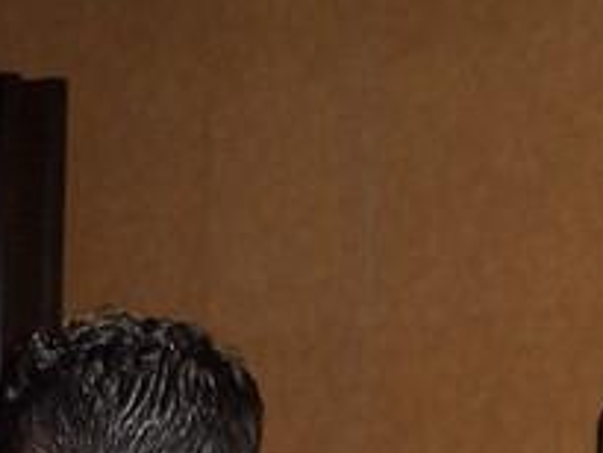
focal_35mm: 178
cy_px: 515
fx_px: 3103
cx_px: -15
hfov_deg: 11.0
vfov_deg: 8.3
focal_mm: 8.6
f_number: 3.4
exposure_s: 1/60
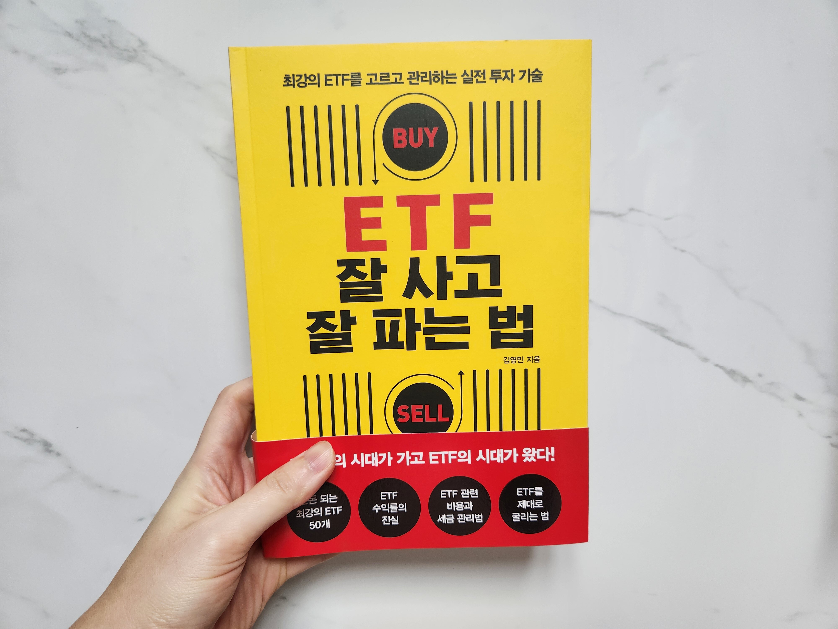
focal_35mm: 23
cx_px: 419
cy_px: 314
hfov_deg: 73.9
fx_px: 557
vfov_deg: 58.9
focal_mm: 5.4
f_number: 1.8
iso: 125
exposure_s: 1/120
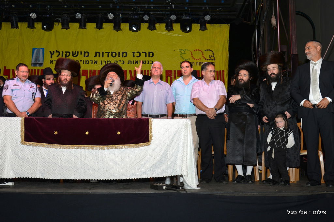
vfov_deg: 38.9
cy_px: 111
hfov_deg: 55.8
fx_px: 315
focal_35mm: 34
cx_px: 167
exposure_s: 1/160
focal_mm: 34
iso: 500
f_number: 5.6
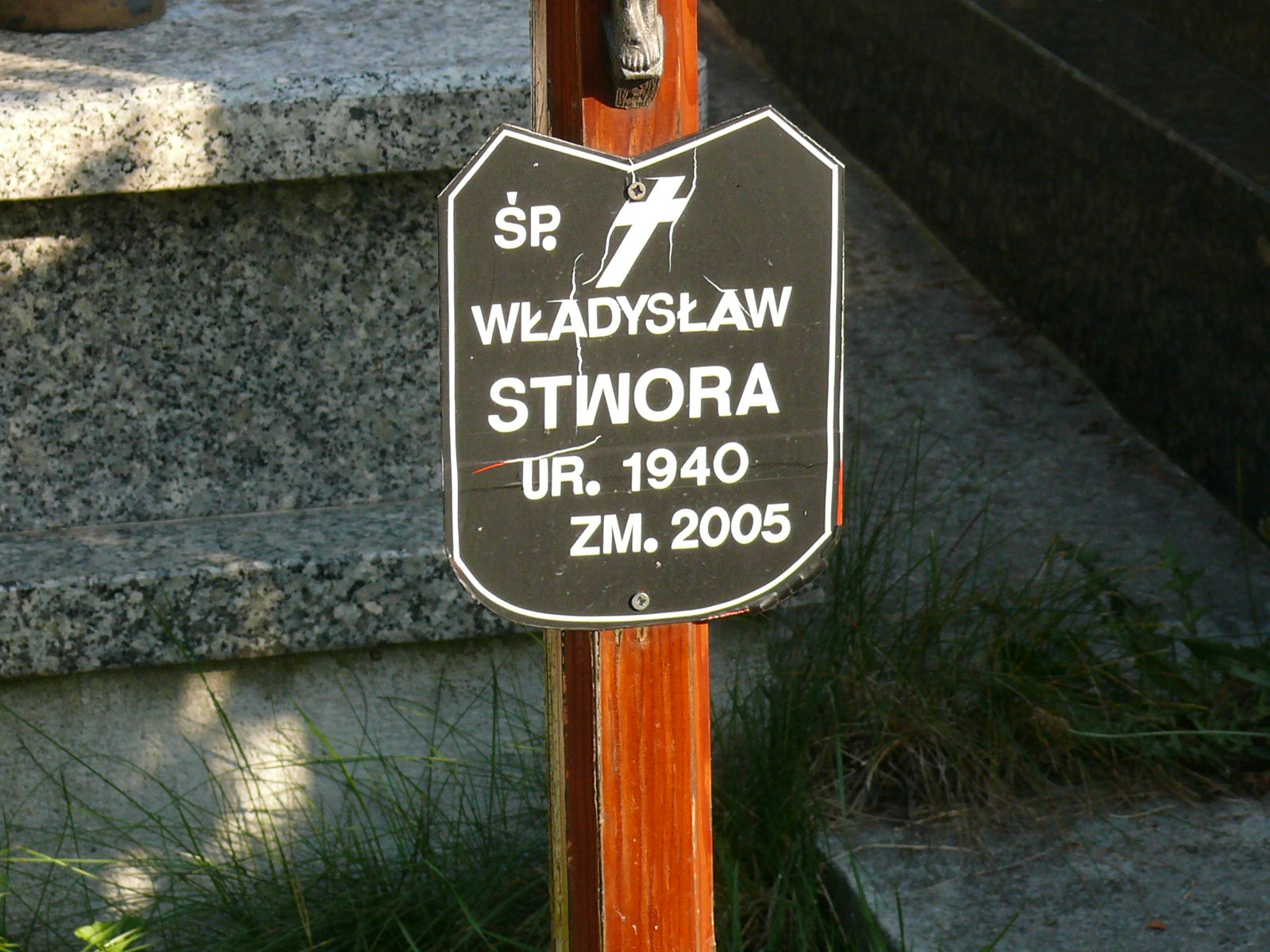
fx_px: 6677
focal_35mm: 182
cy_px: 476
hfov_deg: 10.9
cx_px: 635
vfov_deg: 8.2
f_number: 5
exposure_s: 1/250
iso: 100
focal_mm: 21.5
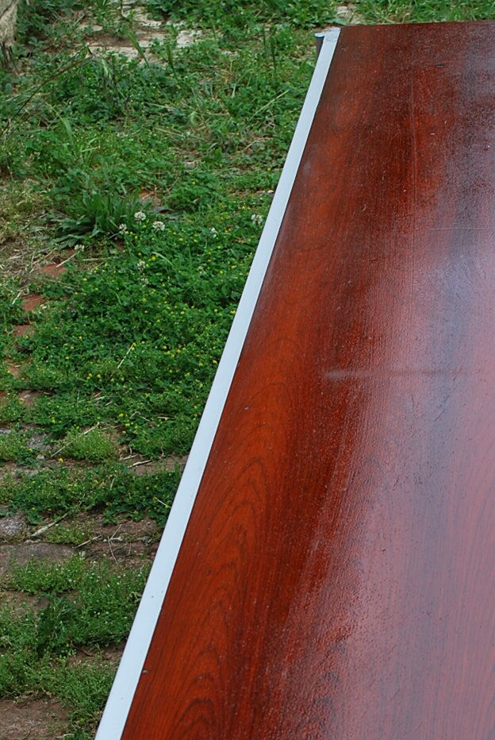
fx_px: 1666
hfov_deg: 16.8
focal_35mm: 81
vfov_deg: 24.5
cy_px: 623
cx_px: 374
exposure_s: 1/125
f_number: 5.6
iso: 100
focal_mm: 26
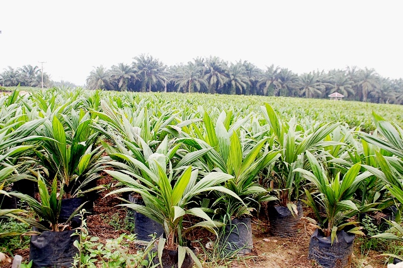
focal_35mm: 33
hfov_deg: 57.2
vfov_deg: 39.9
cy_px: 134
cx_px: 202
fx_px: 369
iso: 200
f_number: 6.3
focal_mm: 22
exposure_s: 1/160
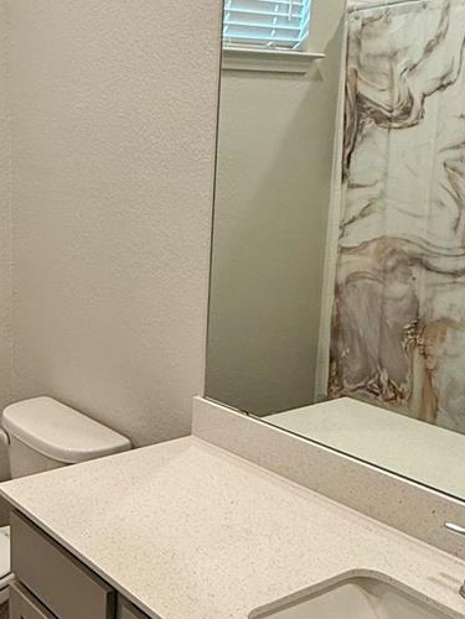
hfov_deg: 30.9
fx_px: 770
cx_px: -9
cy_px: 318
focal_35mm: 43
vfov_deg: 43.8
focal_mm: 2.22
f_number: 2.2
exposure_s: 1/120
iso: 200
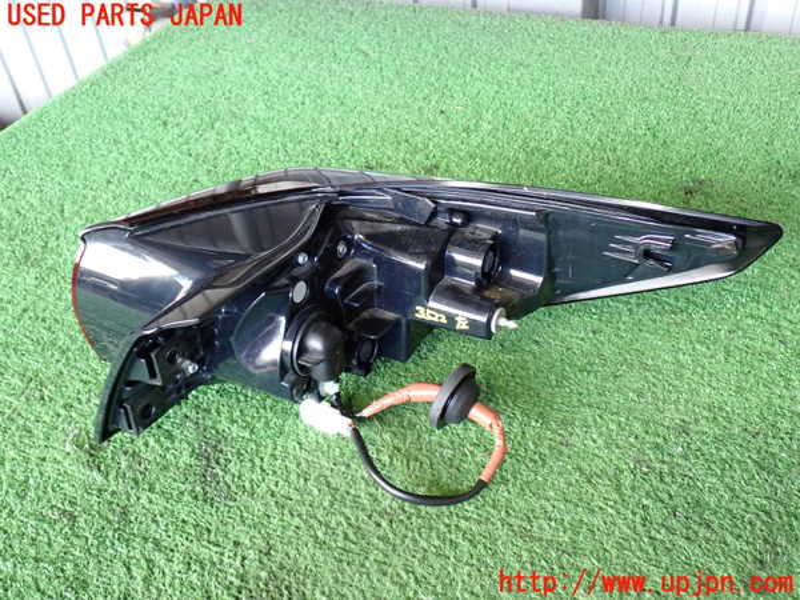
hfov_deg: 51.4
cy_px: 300
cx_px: 400
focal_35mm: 36
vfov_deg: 39.7
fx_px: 832
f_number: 2.5
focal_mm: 6.37
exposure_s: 1/40
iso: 250
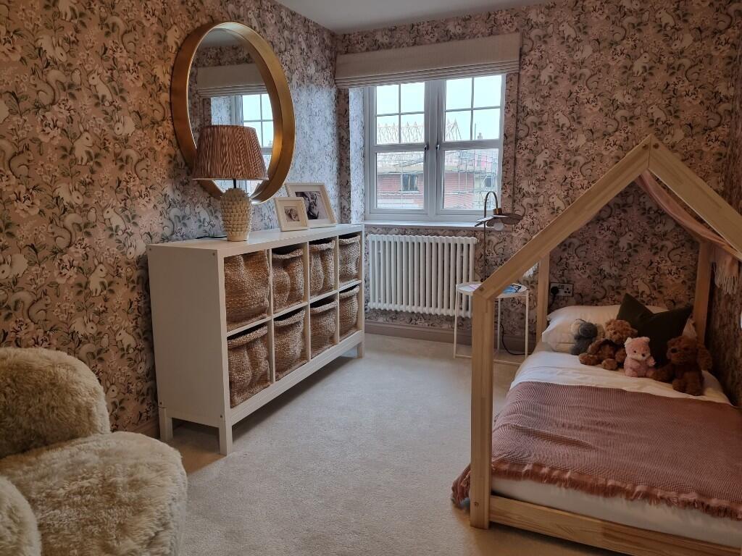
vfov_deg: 56.8
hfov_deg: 71.6
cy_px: 278
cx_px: 371
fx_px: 514
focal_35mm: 24
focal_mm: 6.7
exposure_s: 1/40
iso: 200
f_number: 1.8
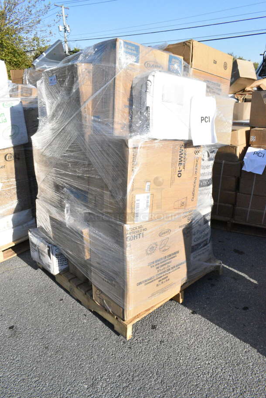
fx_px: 299
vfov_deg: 67.3
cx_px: 133
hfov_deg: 48.0
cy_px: 199
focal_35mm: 27
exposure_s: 1/2000
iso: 6400
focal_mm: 18
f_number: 18
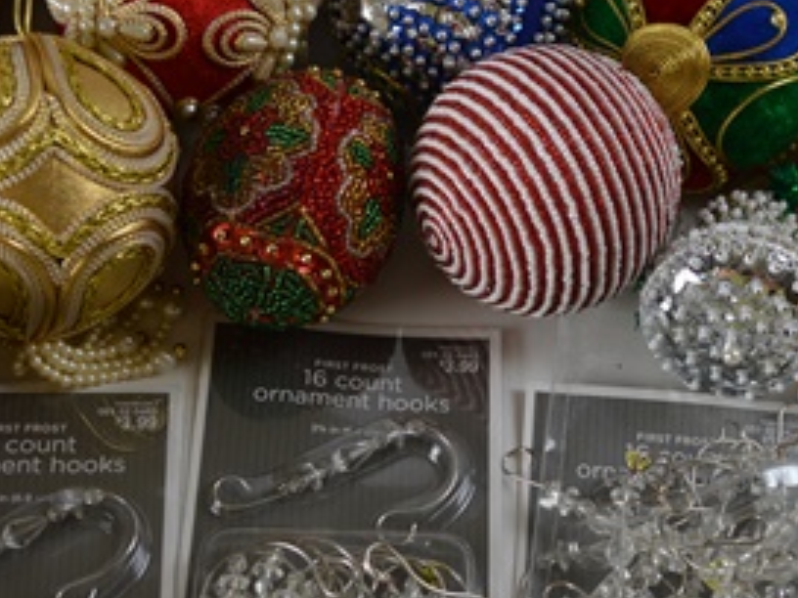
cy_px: 416
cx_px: 446
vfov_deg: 20.9
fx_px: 1614
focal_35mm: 70
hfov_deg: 27.8
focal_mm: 22
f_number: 5.6
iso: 400
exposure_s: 1/125
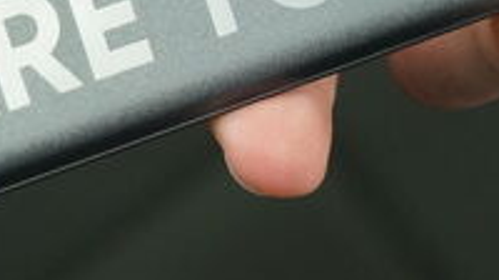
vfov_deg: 5.9
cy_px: 42
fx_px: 2696
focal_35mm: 204
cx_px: 80
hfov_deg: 10.5
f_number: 8
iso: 4000
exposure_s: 1/200
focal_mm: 47
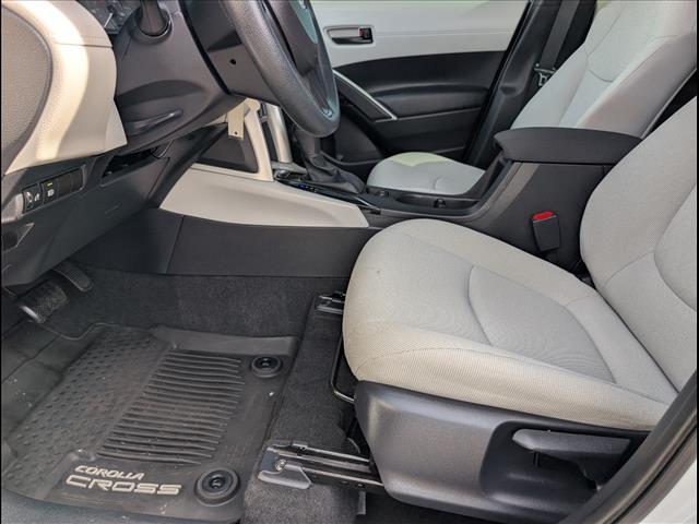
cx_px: 350
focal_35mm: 24
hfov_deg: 71.6
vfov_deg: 56.8
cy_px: 262
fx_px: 485
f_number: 1.68
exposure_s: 1/200
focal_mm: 6.9
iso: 29
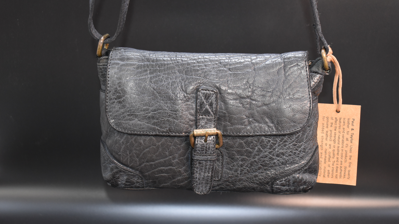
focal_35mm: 56
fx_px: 587
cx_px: 201
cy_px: 124
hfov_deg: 37.5
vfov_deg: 21.6
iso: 1400
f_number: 4.5
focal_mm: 35
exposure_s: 1/60
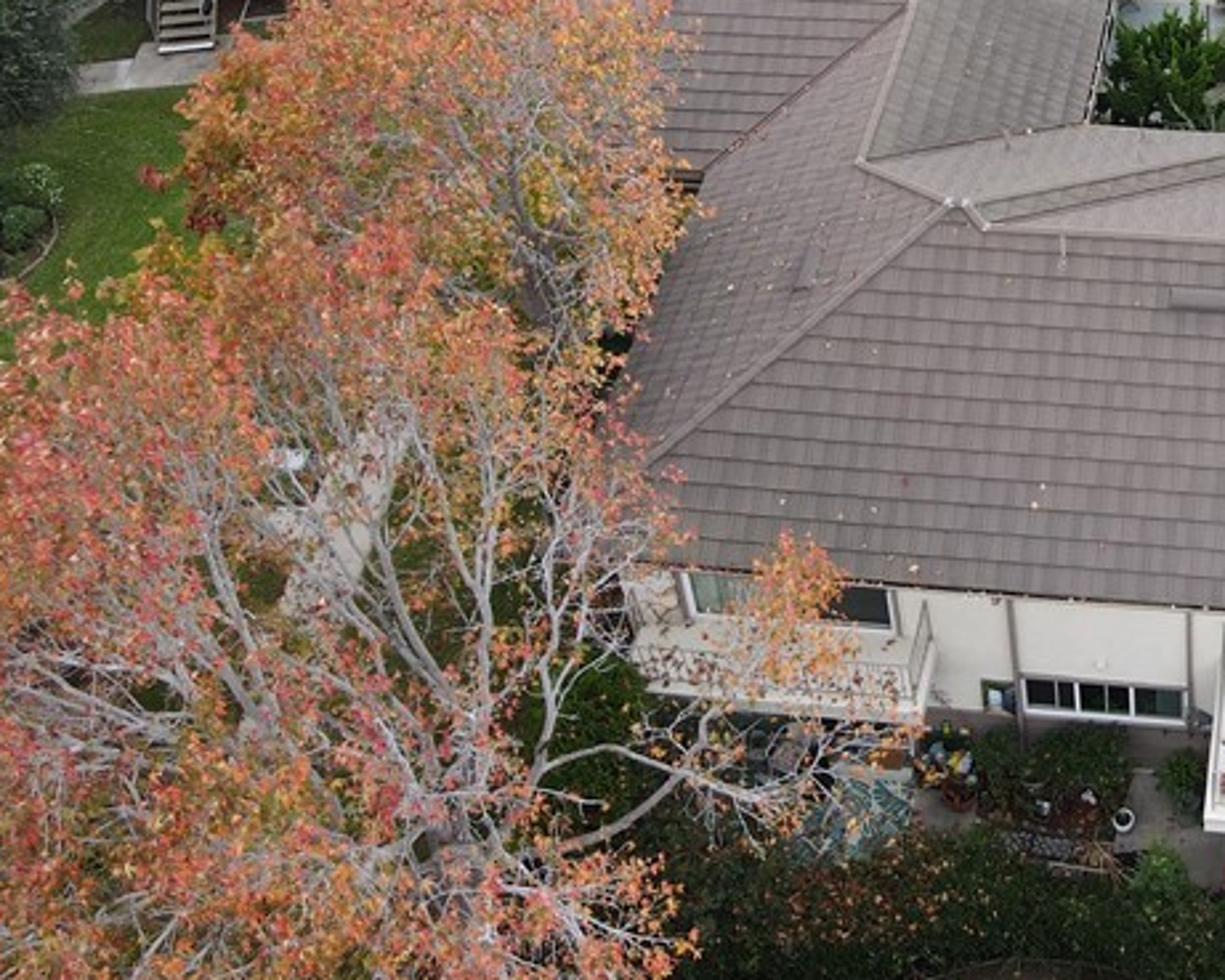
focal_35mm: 52
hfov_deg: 33.2
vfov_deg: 28.0
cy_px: 80
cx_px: 1198
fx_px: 1886
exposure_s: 1/8
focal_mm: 4.5
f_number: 2.8
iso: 100
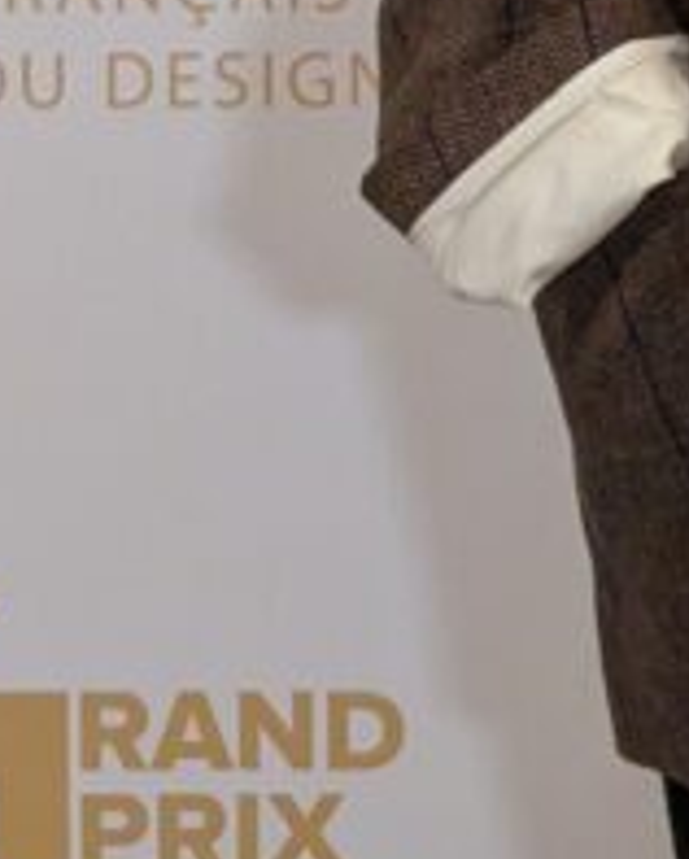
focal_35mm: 243
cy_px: -977
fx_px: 6184
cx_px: 1060
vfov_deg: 7.6
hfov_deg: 6.3
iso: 813
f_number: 1.85
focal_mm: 6.81
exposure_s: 1/99.9
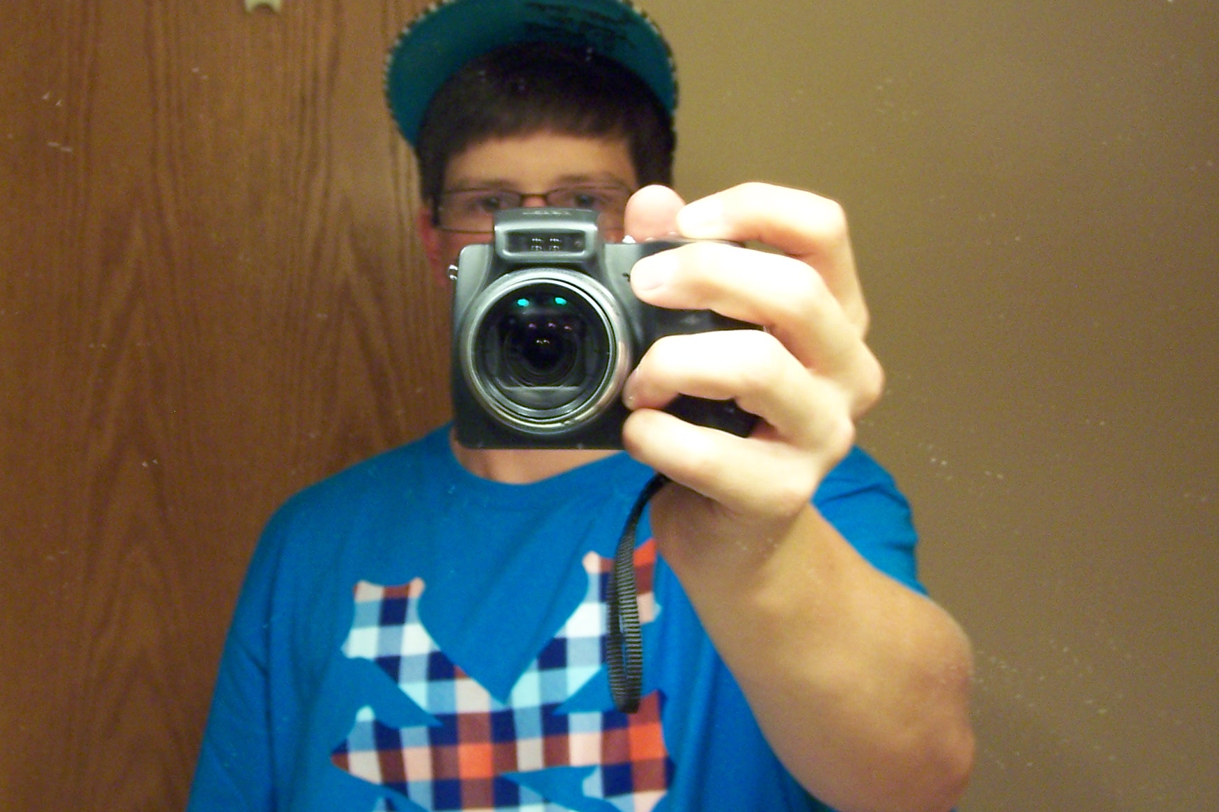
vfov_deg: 26.0
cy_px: 346
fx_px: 1760
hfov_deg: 38.1
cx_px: 531
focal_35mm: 52
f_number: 2.8
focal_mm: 6.3
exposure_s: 1/10
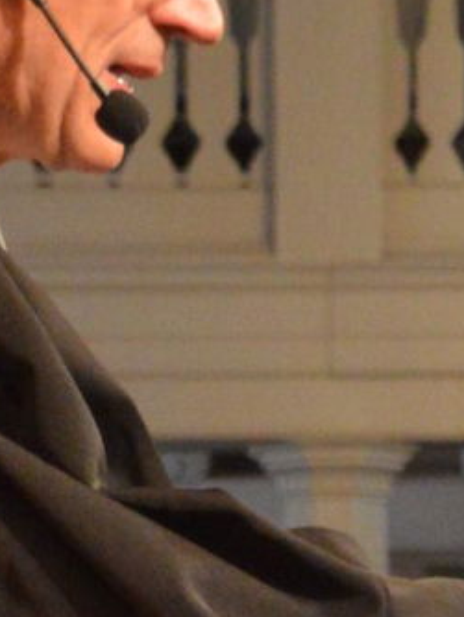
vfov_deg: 5.2
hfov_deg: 4.0
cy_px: 1297
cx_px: 627
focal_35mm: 373
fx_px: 6658
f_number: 4.8
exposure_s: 1/60
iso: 2000
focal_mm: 36
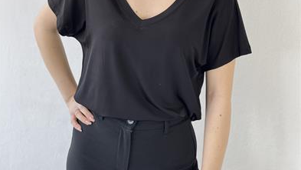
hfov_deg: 29.7
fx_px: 567
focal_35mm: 71
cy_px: 0
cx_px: 149
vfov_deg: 16.6
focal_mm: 6.76
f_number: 1.78
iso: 64
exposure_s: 1/100
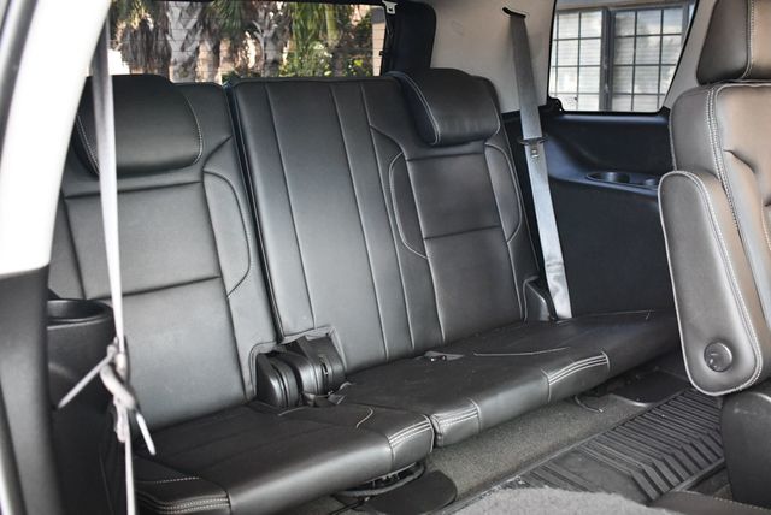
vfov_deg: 36.9
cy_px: 258
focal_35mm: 36
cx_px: 386
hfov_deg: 53.1
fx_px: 772
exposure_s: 1/125
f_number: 3.5
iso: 3200
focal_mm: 18
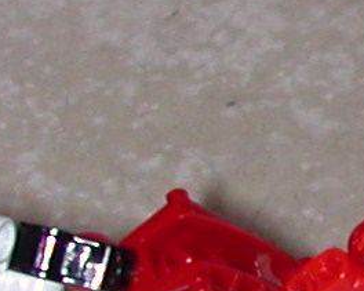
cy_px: 270
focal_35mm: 219
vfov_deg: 7.0
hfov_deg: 8.3
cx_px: 782
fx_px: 2358
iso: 100
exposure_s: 1/59.9
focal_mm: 5.6
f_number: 2.7
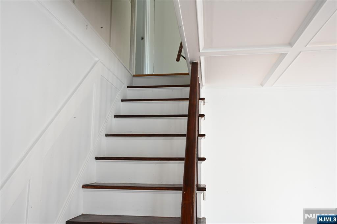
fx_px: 290
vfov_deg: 42.3
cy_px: 112
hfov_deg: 60.3
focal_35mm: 31
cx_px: 168
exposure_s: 1/2
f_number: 22
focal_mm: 31
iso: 250
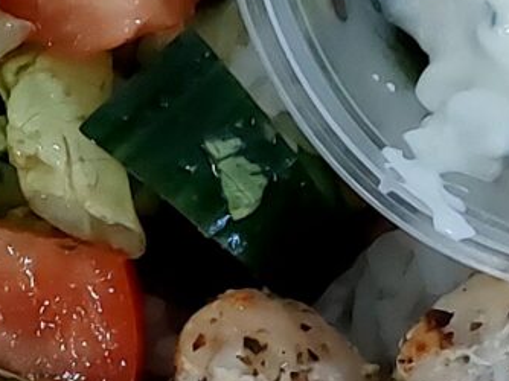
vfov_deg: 8.1
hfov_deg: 10.6
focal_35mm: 184
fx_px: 2704
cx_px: 541
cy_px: 219
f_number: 1.8
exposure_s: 1/50
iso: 250
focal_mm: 5.23
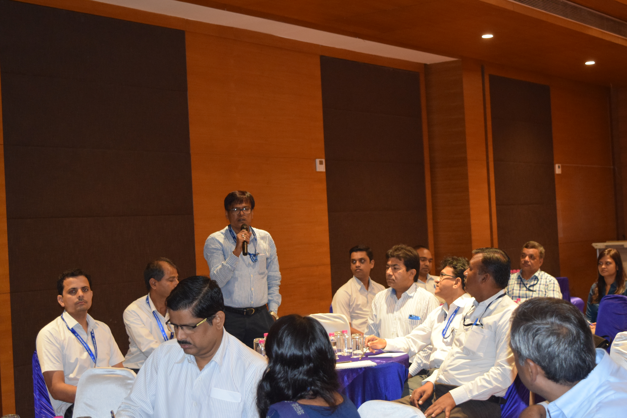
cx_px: 314
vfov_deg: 22.6
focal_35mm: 60
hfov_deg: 33.4
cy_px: 209
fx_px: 1045
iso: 2200
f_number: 5
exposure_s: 1/60
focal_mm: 40
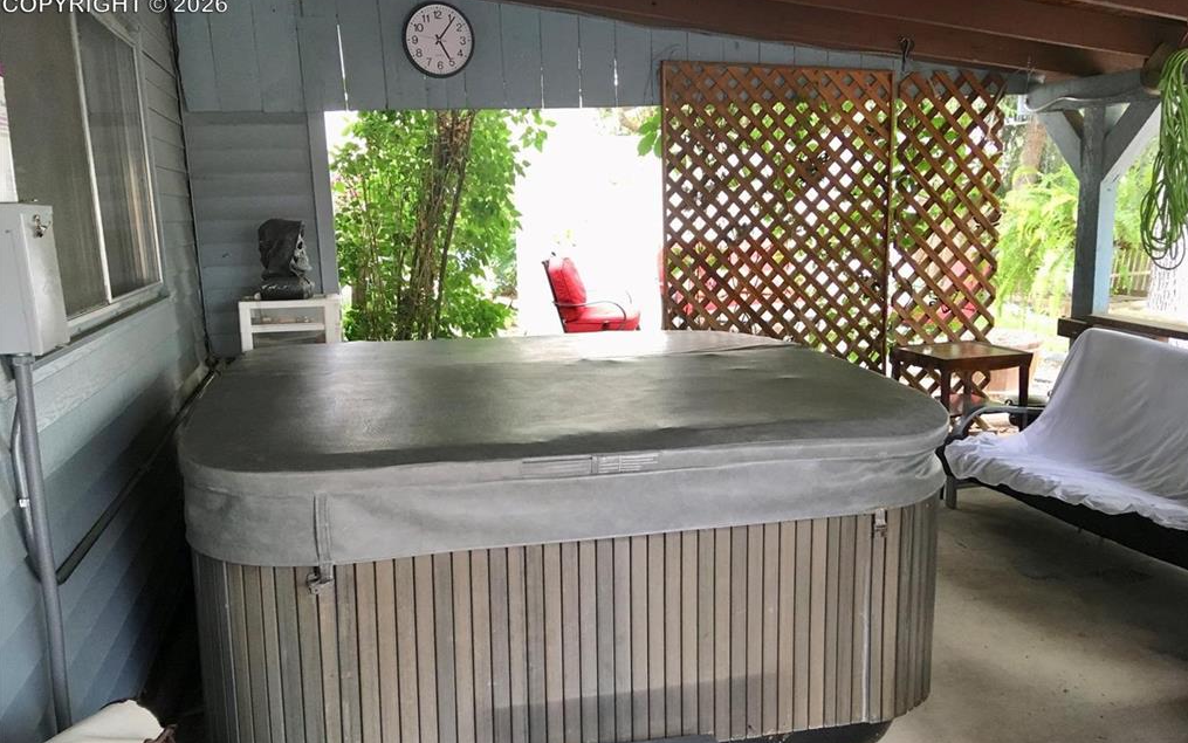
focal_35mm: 31
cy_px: 398
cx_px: 597
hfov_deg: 61.2
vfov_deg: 40.6
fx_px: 1004
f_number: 2.2
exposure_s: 1/30
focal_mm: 4.15
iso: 100
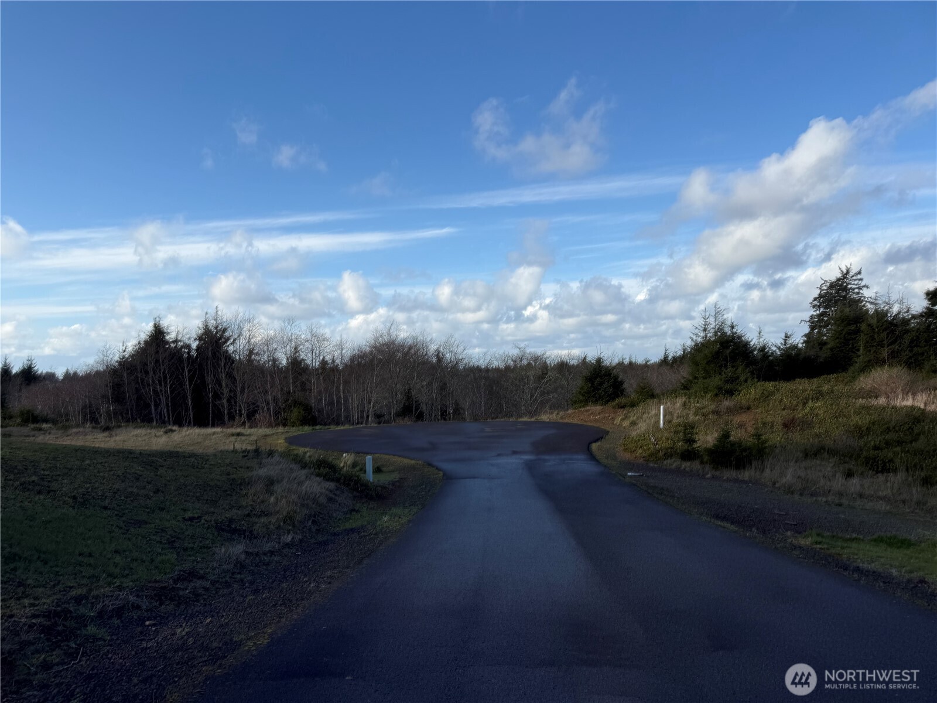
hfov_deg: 71.6
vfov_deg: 56.8
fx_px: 650
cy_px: 352
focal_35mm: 24
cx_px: 468
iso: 80
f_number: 1.78
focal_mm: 6.76
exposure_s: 1/4167
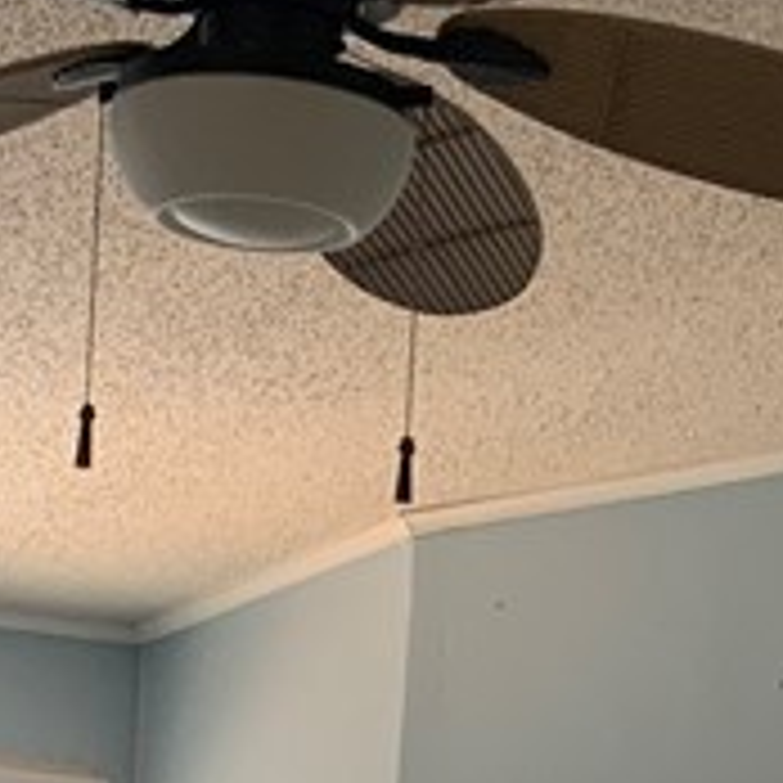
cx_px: 450
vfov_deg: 11.0
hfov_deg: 11.6
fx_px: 3864
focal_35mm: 151
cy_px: 1305
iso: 50
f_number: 1.8
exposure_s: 1/60
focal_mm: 3
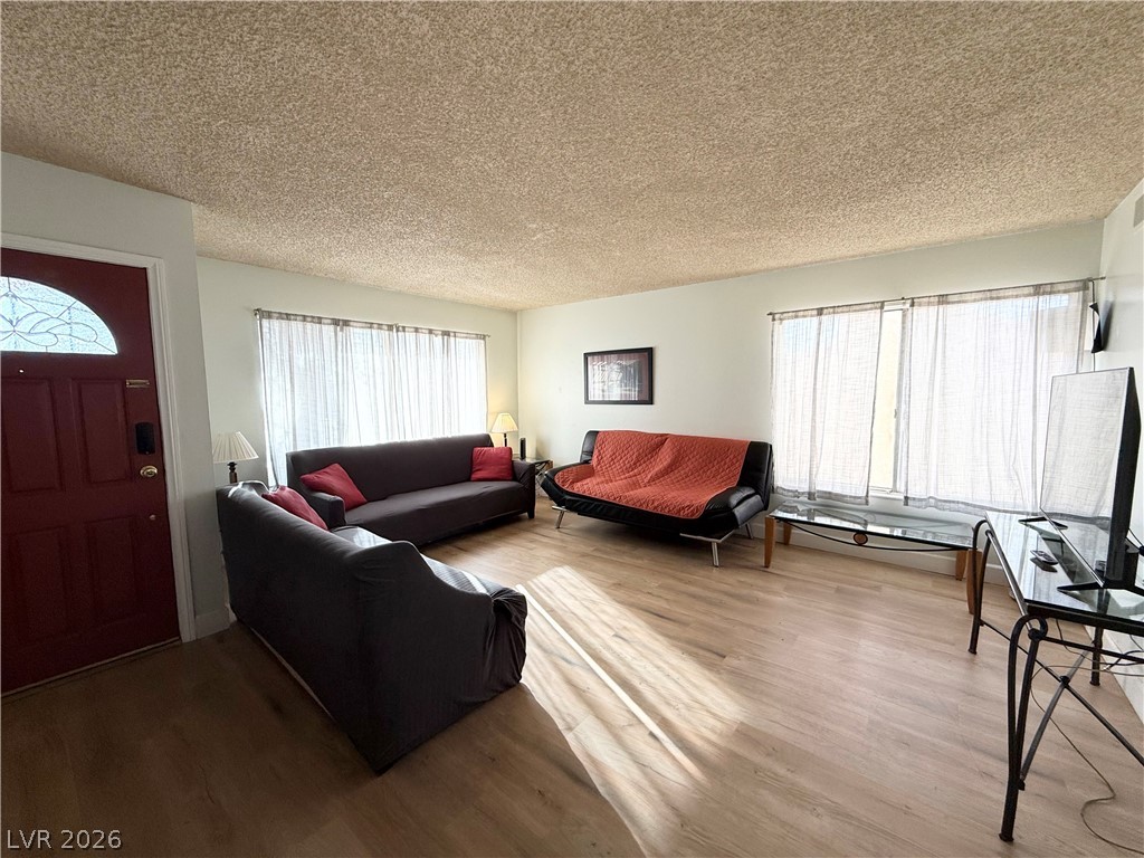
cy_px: 429
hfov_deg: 102.1
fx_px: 463
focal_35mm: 14
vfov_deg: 85.7
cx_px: 572
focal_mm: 2.22
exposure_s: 1/112
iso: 64
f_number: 2.2
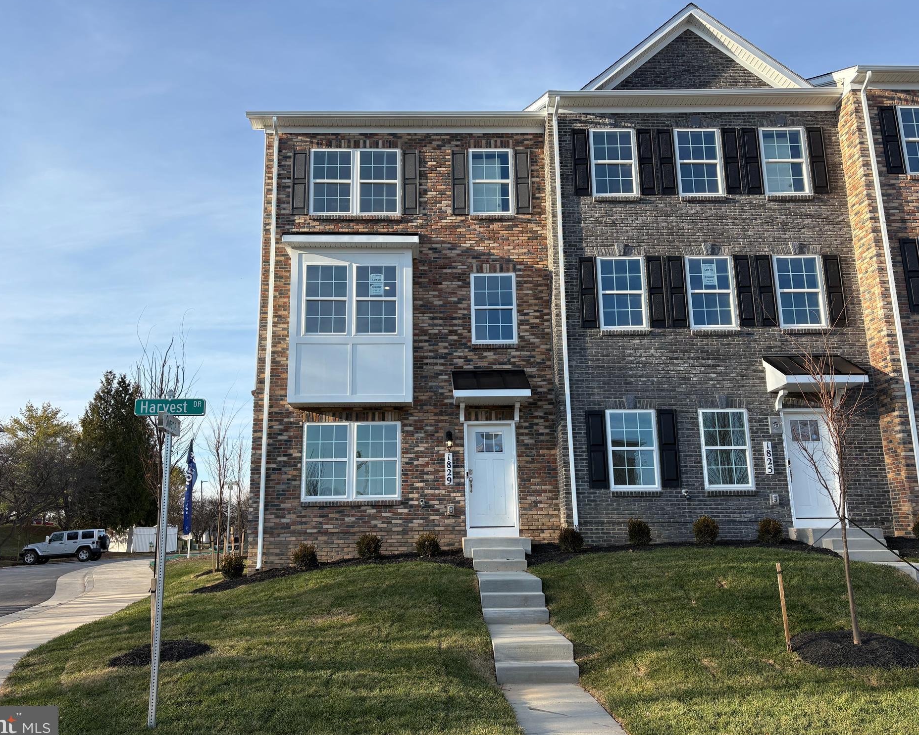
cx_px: 442
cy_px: 366
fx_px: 762
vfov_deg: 51.5
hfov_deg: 62.2
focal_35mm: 28
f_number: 1.6
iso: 50
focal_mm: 5.96
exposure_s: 1/1550
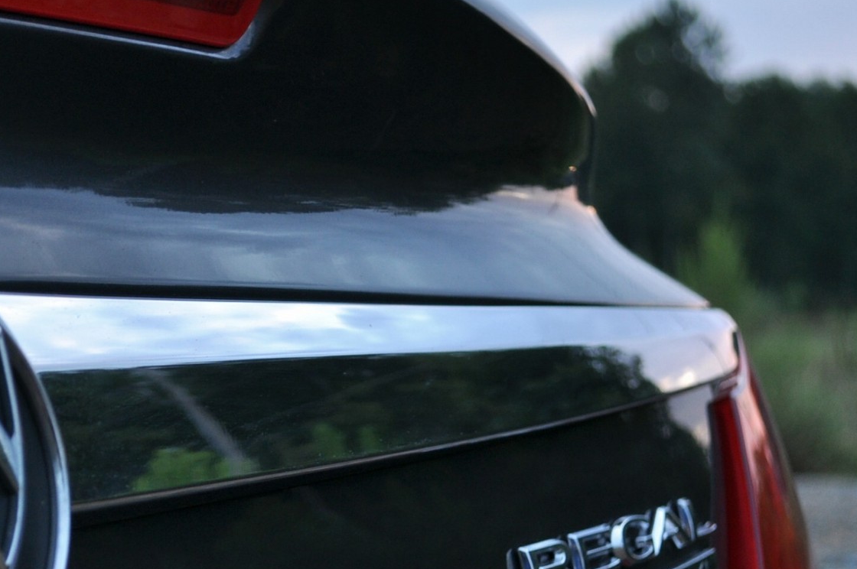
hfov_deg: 20.7
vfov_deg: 14.0
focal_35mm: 97
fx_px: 2309
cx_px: 118
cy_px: 375
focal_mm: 29
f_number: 4.5
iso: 200
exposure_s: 1/50
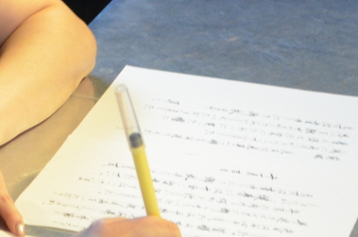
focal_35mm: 228
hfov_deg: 9.0
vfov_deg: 5.9
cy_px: -147
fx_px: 2259
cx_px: -43
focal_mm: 45
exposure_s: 1/30
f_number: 5.3
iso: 1600
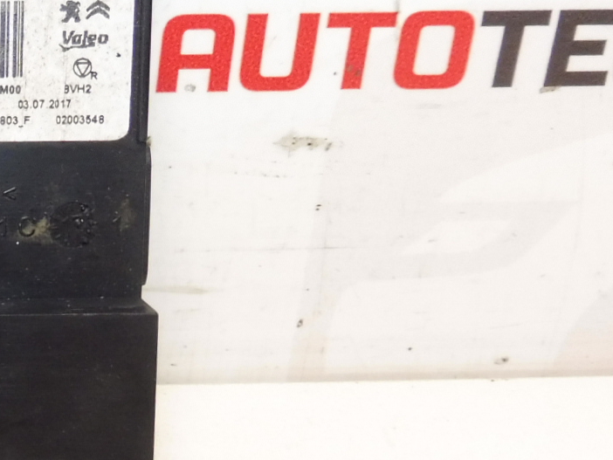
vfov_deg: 21.0
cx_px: -258
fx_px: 1240
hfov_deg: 23.3
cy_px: 203
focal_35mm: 70
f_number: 3.5
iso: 200
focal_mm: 4.3
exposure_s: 1/60
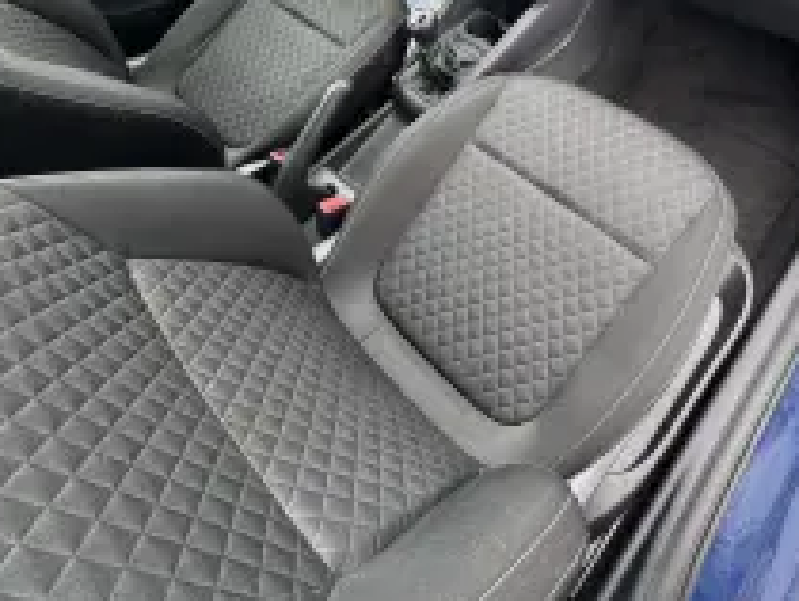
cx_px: 460
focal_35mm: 24
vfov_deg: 52.4
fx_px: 555
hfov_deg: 71.1
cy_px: 103
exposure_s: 1/93
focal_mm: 2.22
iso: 320
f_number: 2.2
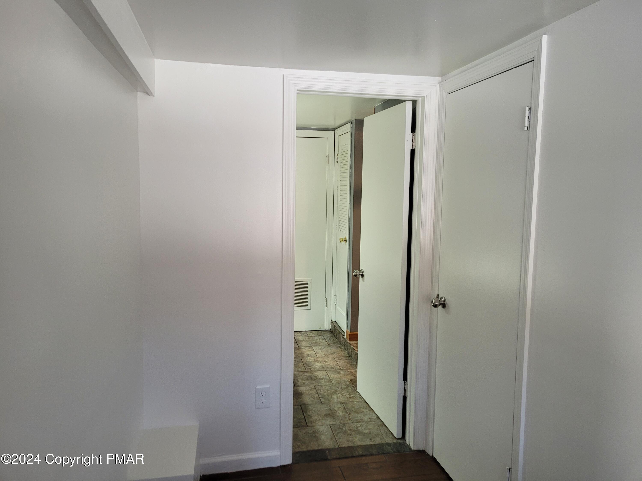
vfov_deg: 53.1
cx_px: 321
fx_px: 482
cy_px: 240
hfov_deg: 67.3
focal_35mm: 26
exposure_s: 1/120
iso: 200
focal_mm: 5.4
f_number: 1.8
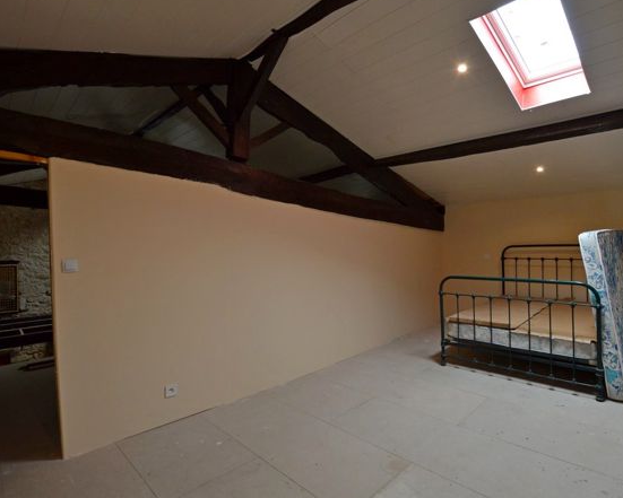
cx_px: 324
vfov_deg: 73.8
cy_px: 247
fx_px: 332
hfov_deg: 86.3
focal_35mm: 18
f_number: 4.5
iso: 400
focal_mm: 10
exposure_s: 1/80
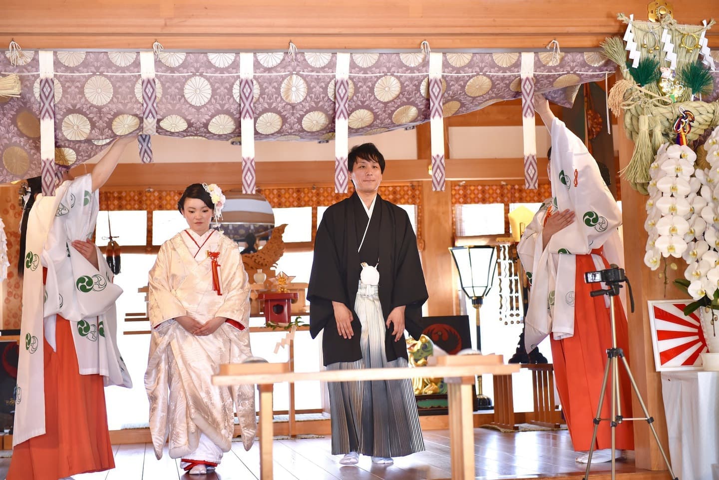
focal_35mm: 70
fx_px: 1398
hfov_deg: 28.8
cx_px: 360
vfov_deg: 19.5
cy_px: 240
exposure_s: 1/160
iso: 2000
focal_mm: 70
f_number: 4
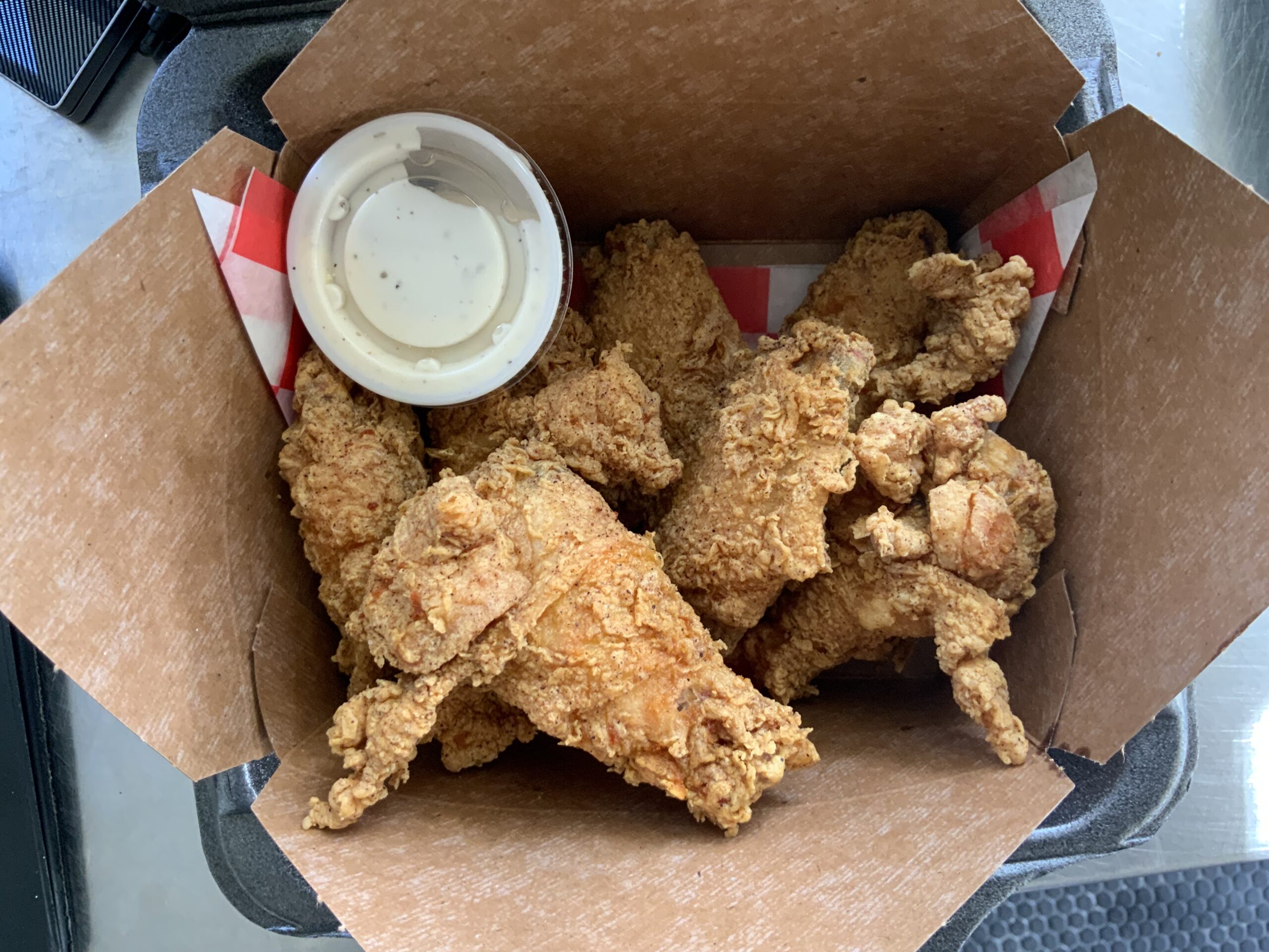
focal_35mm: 29
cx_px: 634
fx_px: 1063
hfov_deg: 61.7
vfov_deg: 48.2
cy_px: 476
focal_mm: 3
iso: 125
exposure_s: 1/60
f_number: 1.8
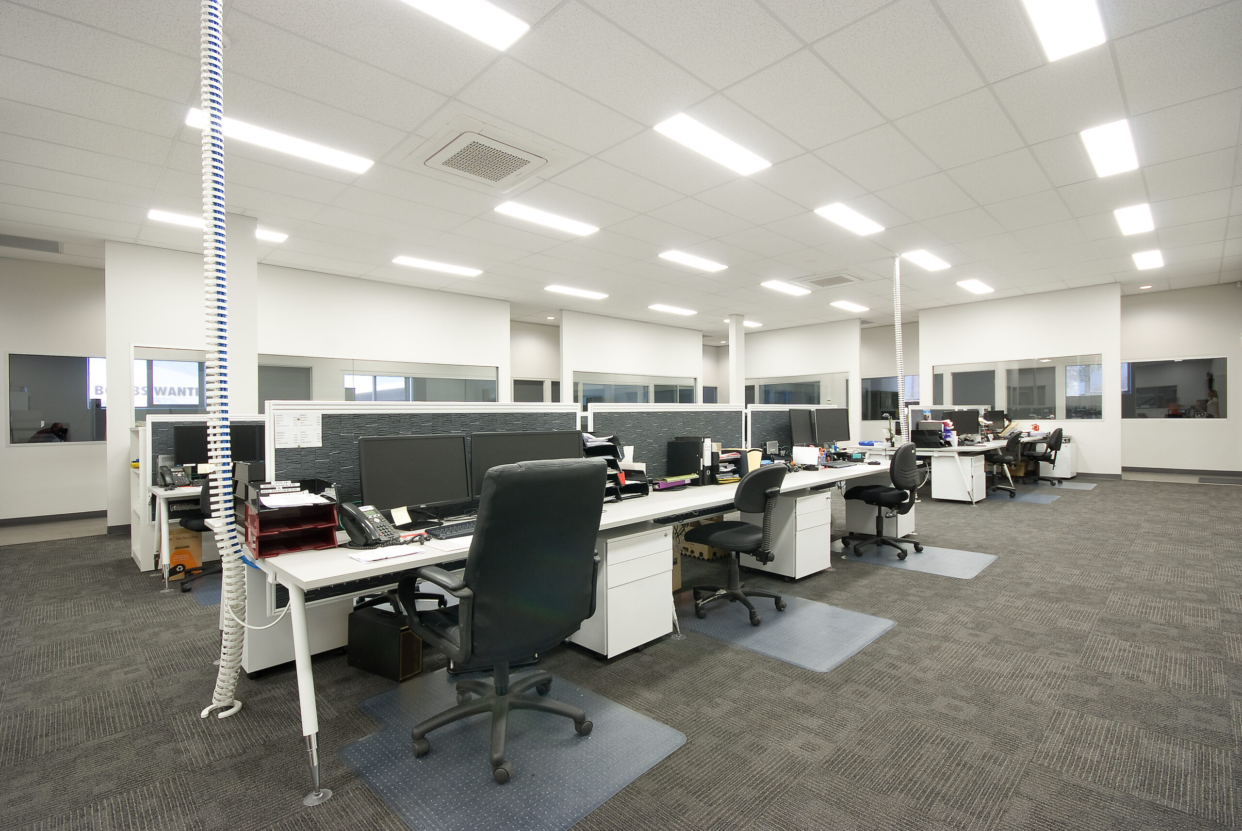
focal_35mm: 15
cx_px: 621
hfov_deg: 100.3
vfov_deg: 77.5
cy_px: 416
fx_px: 518
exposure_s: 1/1.67
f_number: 8
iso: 100
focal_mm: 10
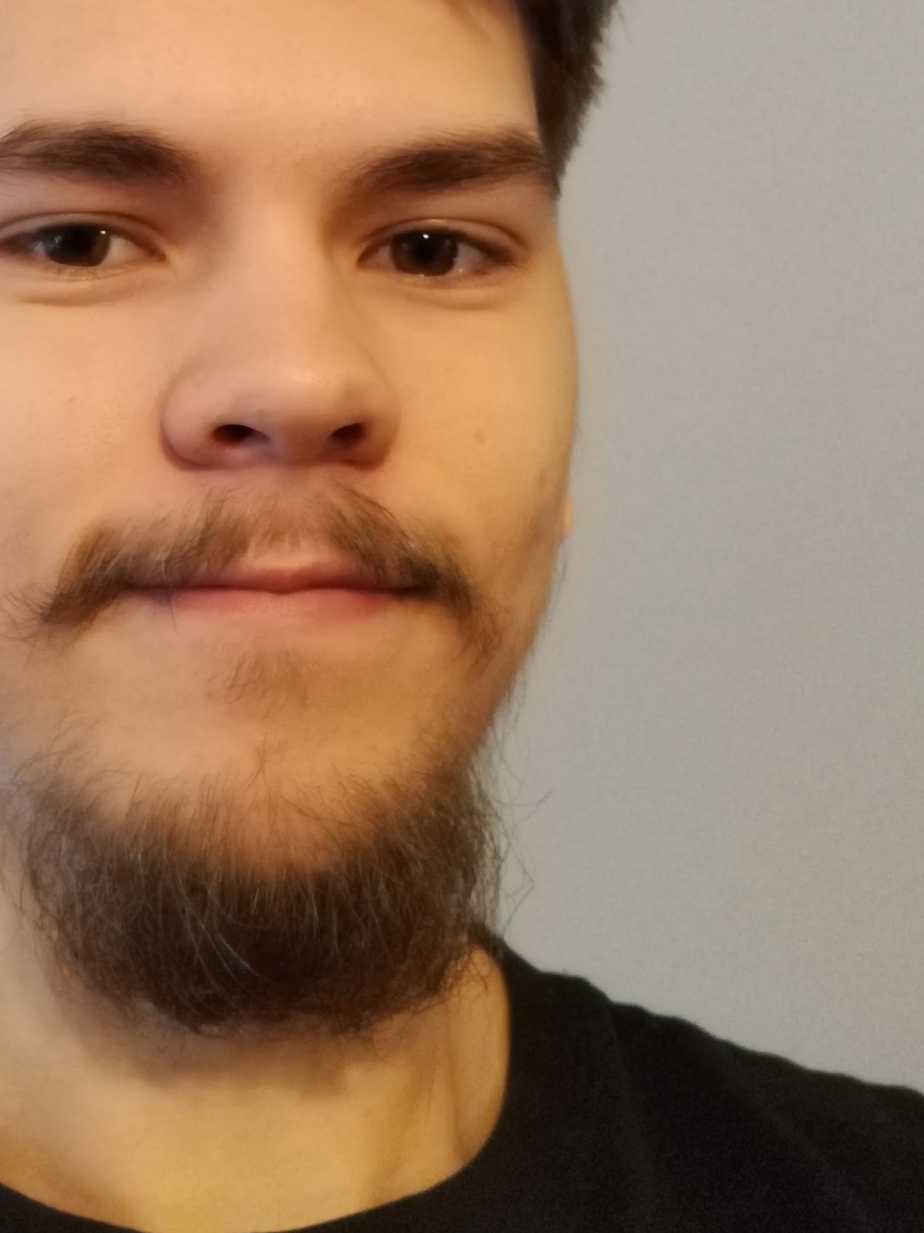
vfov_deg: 33.4
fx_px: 2029
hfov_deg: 25.1
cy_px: 374
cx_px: 150
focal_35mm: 57
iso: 1741
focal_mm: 4.75
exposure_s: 1/20
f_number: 1.8
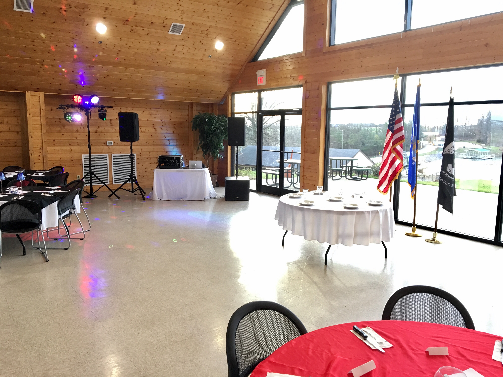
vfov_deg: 48.2
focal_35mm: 29
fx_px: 421
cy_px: 188
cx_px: 252
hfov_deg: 61.7
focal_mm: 4.15
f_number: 2.2
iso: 40
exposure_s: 1/30
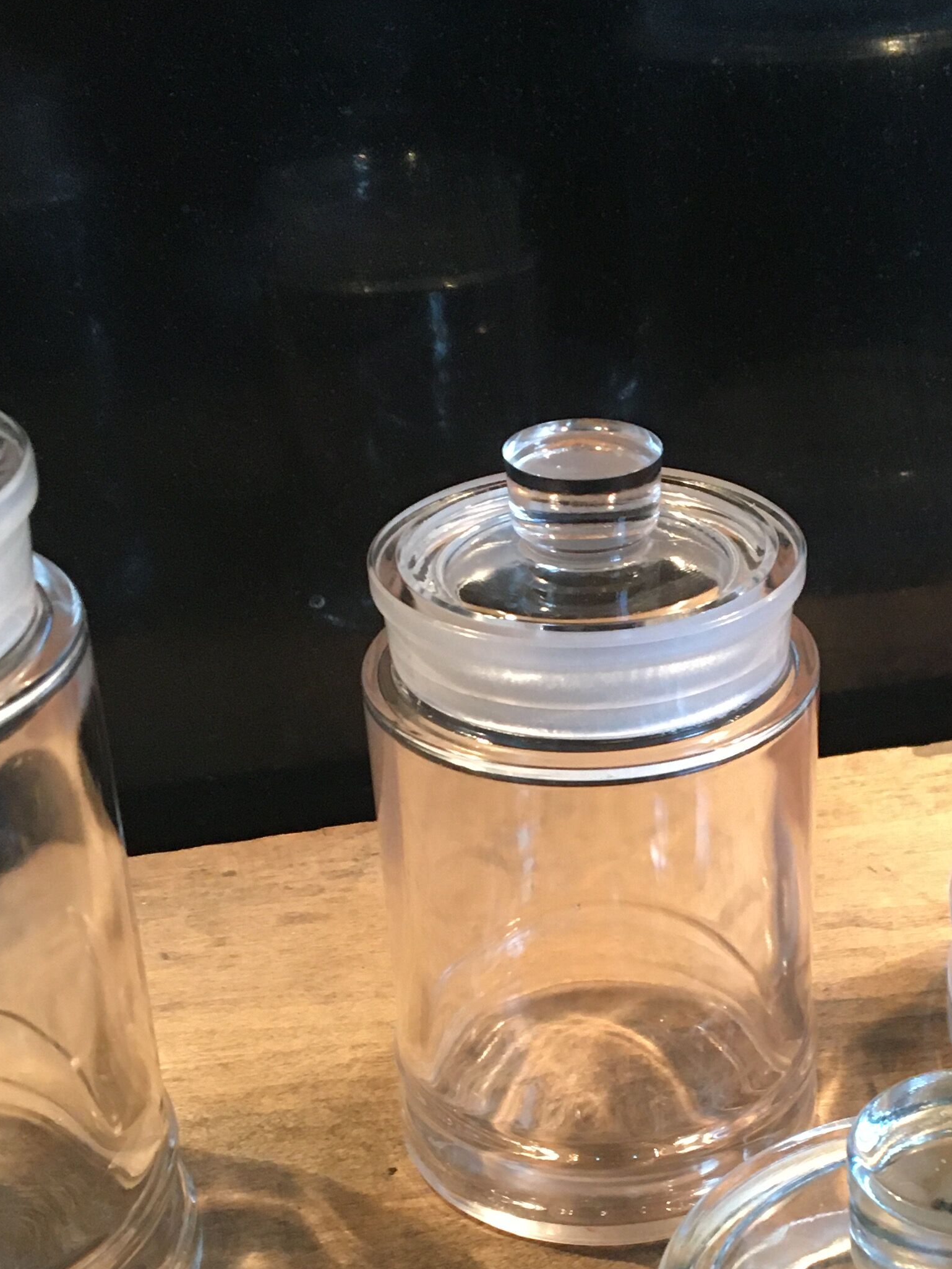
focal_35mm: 57
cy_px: 884
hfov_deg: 25.5
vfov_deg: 33.4
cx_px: 664
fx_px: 2089
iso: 250
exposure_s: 1/33
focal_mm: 4.15
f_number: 2.2
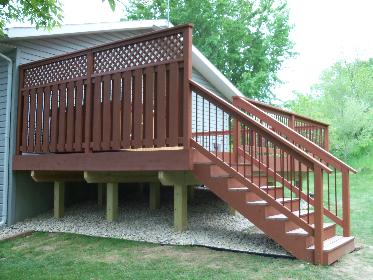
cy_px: 140
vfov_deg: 36.0
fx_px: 431
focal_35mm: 40
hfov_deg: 46.8
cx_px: 186
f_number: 3.1
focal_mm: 7.2
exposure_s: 1/60
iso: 64
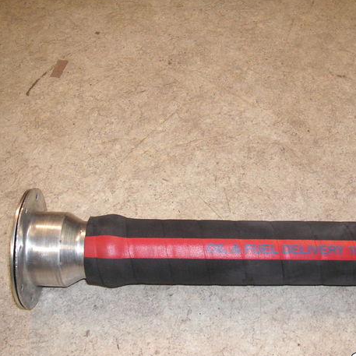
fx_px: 547
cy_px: 178
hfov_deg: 35.7
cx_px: 235
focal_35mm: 47
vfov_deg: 36.1
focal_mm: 6.3
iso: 160
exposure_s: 1/45
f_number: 3.3
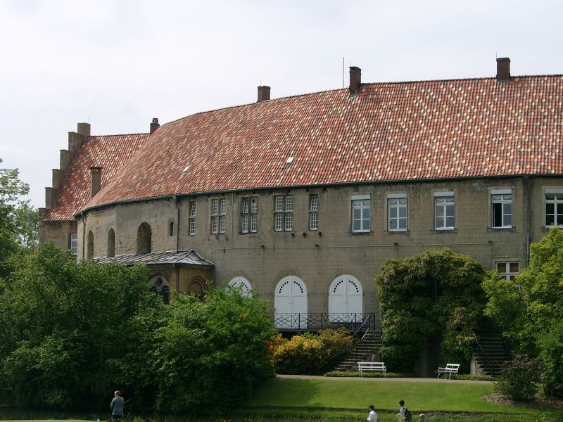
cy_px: 211
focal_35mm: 90
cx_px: 282
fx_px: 1464
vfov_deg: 16.4
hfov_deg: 21.8
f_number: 4
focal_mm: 18.7
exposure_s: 1/747
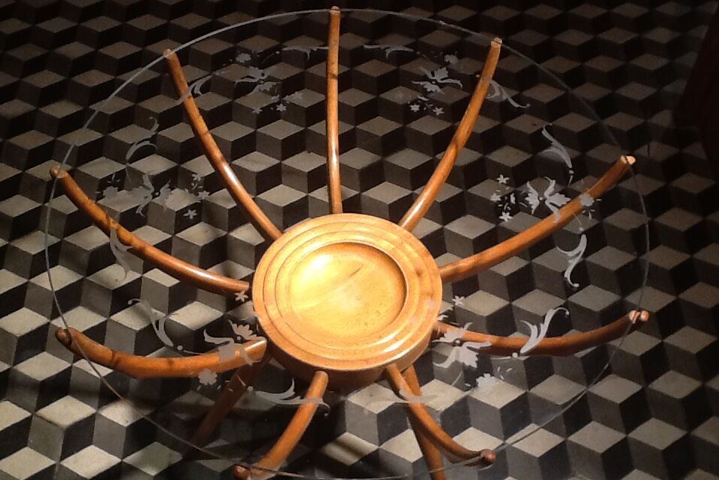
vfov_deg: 29.2
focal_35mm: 46
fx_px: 919
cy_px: 264
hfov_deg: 42.7
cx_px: 361
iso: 100
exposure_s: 1/30
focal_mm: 2.03
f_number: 2.4
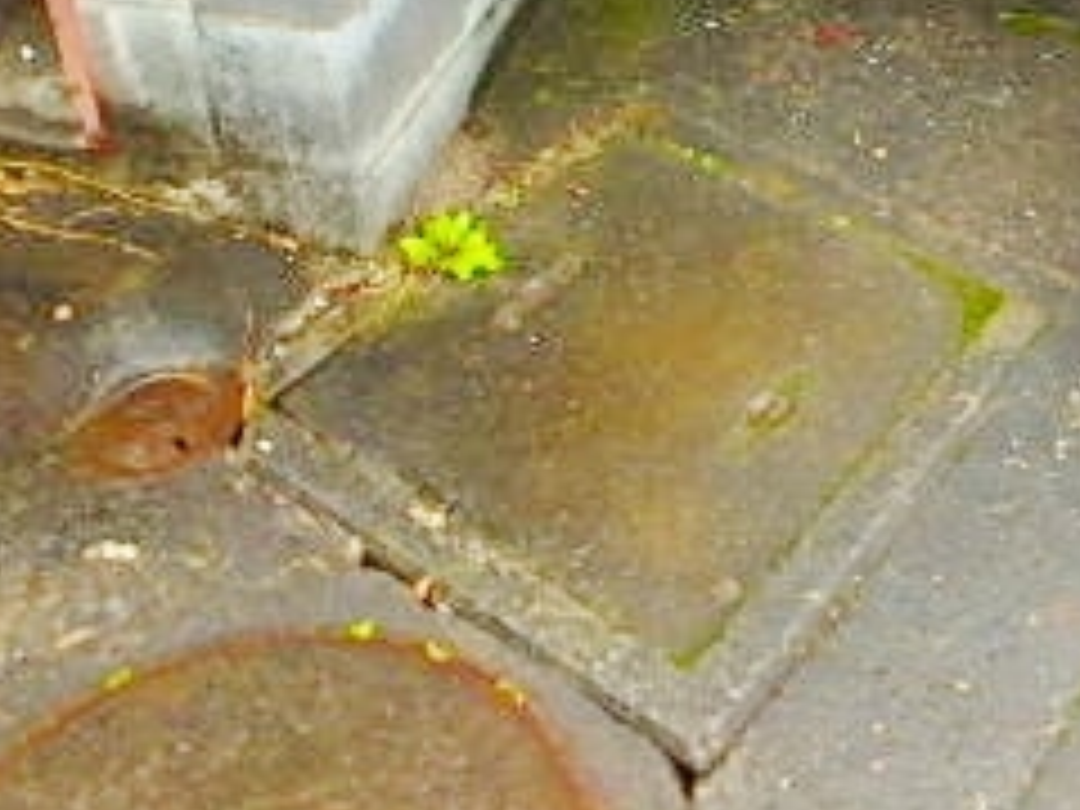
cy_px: -180
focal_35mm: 56
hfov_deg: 33.2
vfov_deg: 23.7
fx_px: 1747
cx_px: 891
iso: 160
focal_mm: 3.7
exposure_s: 1/60
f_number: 3.5
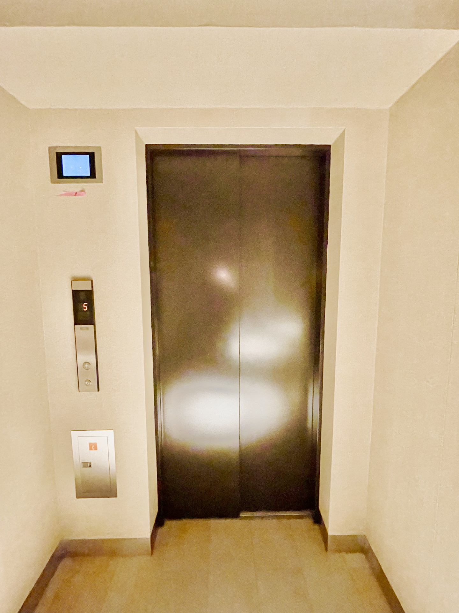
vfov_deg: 91.0
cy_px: 306
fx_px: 301
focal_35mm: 17
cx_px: 230
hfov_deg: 74.7
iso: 1600
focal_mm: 1.55
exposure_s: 1/25
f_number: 2.4
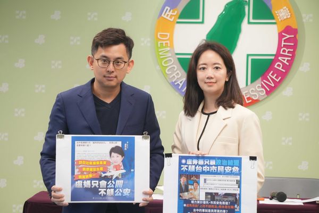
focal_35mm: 166
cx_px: 160
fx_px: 1475
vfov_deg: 8.2
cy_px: 106
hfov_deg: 12.3
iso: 800
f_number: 5.6
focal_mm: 111
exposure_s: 1/60
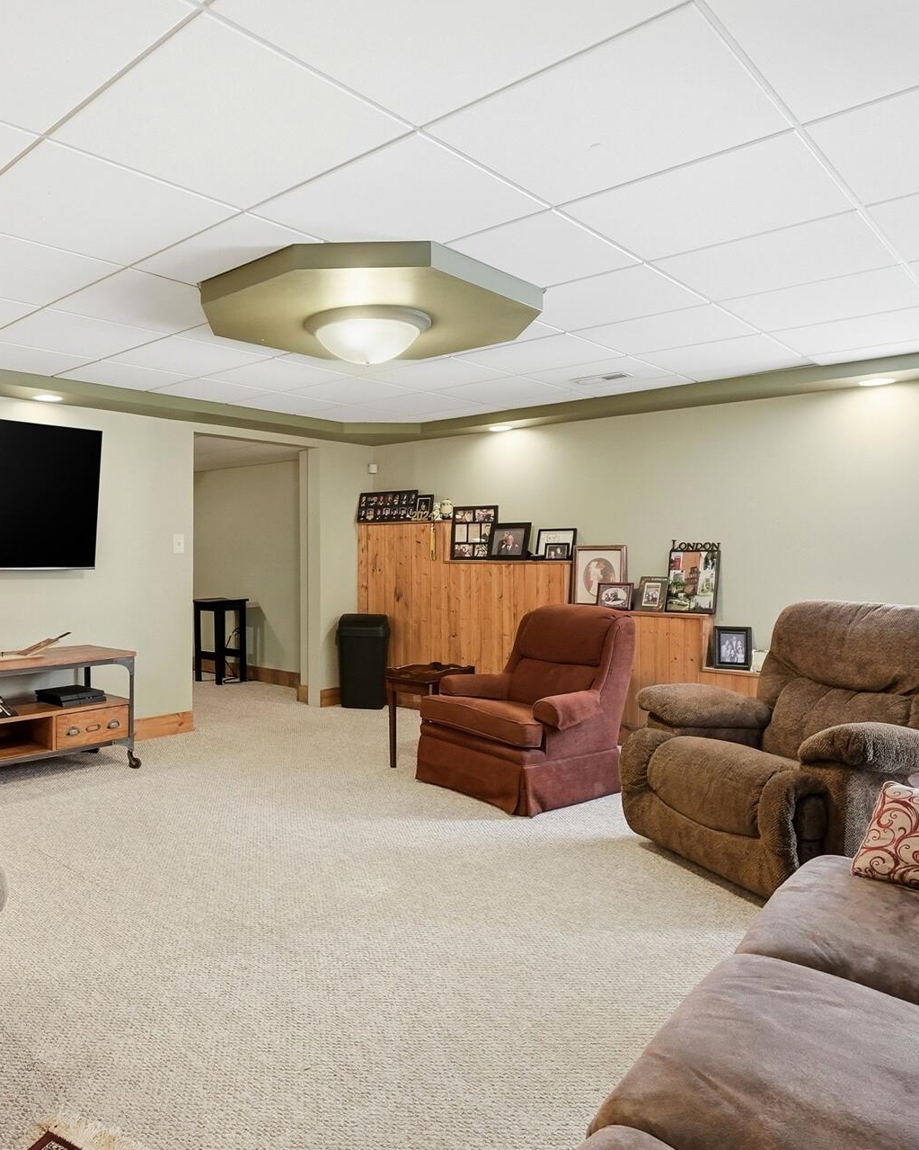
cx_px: 290
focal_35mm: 22
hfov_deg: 61.3
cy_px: 554
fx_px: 748
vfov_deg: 75.0
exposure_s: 1/60
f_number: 4.5
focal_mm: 10
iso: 100
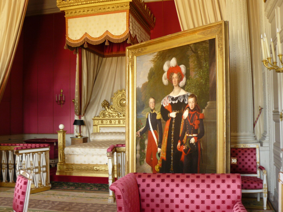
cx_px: 139
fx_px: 303
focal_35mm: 37
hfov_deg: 50.1
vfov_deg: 38.7
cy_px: 107
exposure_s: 1/5
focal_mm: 6
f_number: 2.8
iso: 100
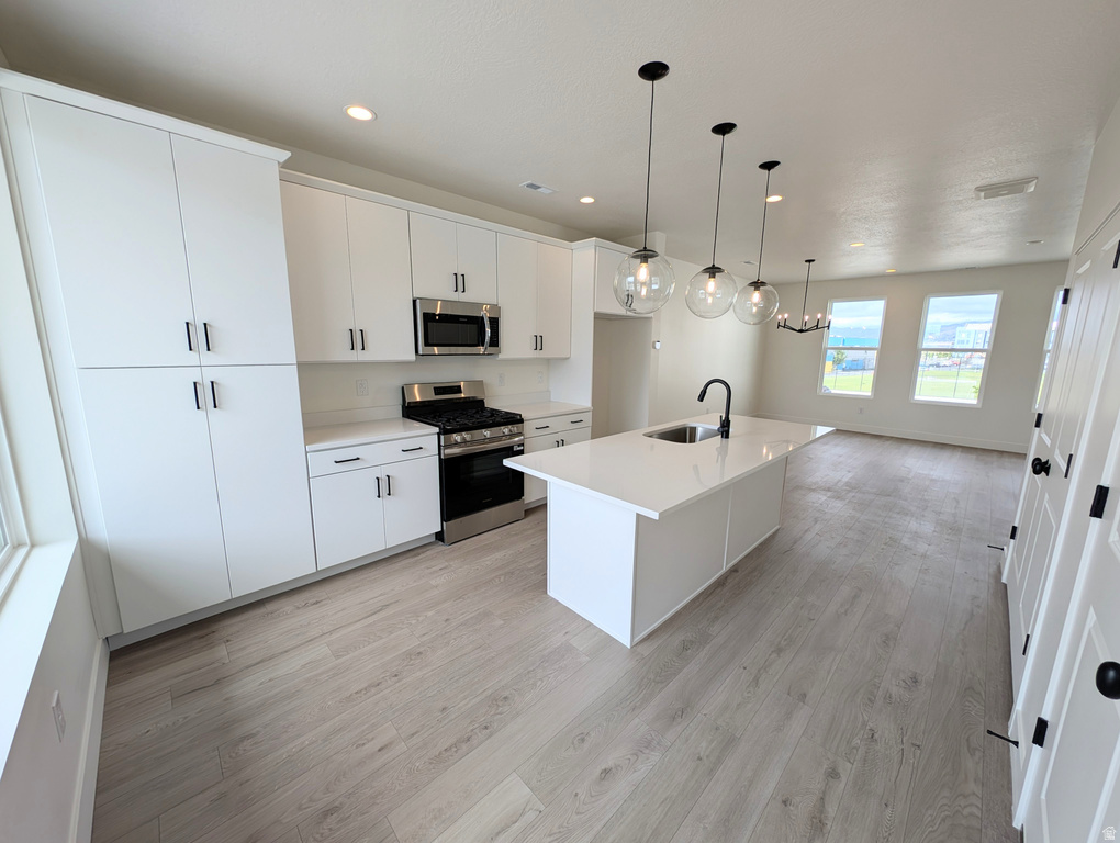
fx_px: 389
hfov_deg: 110.5
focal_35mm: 12
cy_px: 422
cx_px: 560
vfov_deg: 94.6
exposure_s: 1/358
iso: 37
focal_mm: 2.23
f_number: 1.95
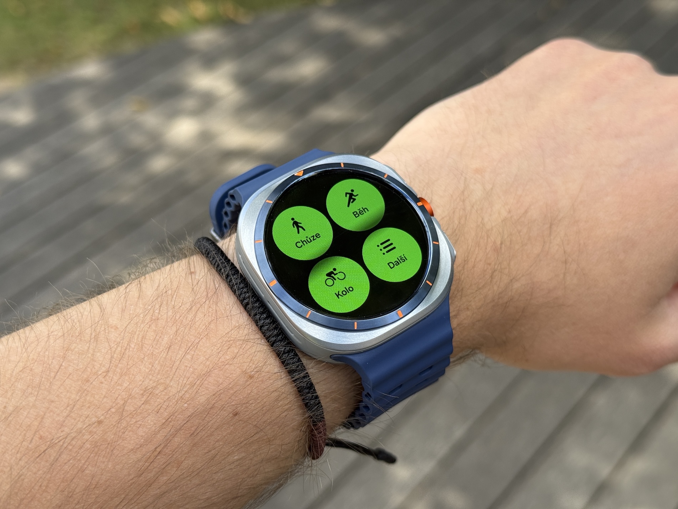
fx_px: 940
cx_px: 339
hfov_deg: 39.7
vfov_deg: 30.3
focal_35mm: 48
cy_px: 254
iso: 64
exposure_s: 1/769
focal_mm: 6.76
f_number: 1.78
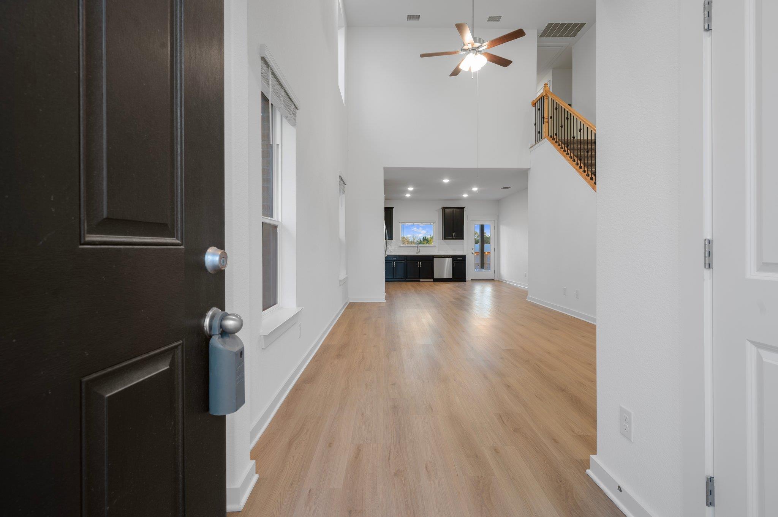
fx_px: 356
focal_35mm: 16
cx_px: 389
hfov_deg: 95.0
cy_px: 258
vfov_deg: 72.0
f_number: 8
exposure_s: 1/2
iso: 100
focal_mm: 16.5
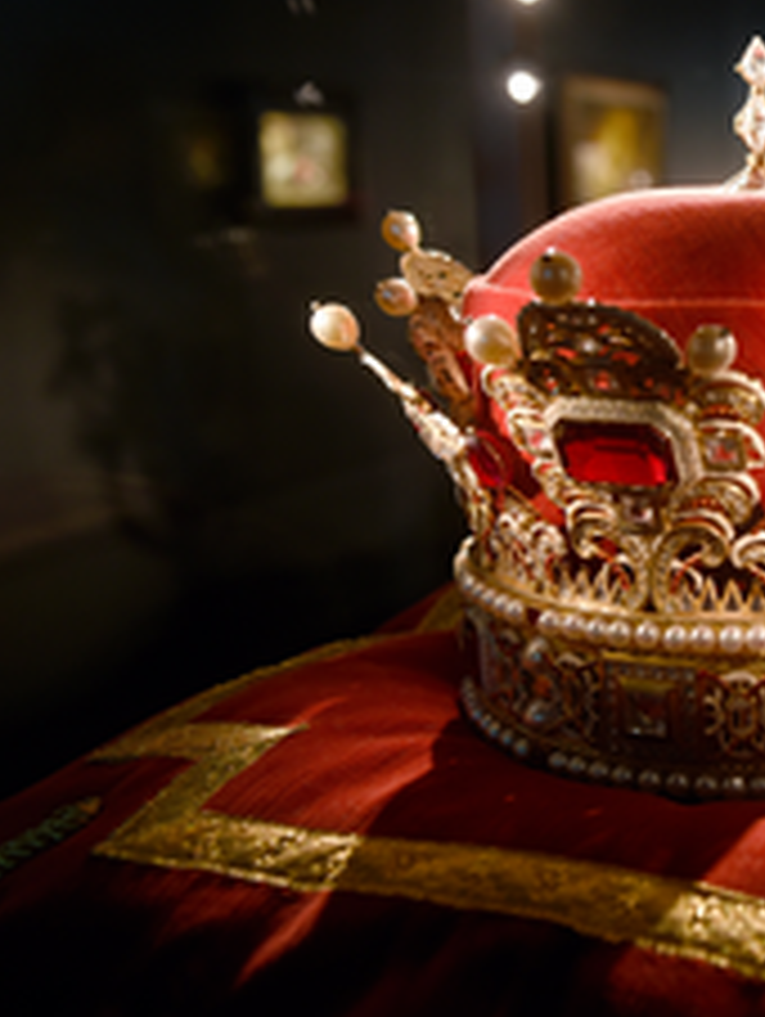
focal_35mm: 49
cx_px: 828
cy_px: 423
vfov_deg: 38.8
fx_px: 1441
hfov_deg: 27.4
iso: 200
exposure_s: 1/1.6
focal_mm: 24
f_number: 4
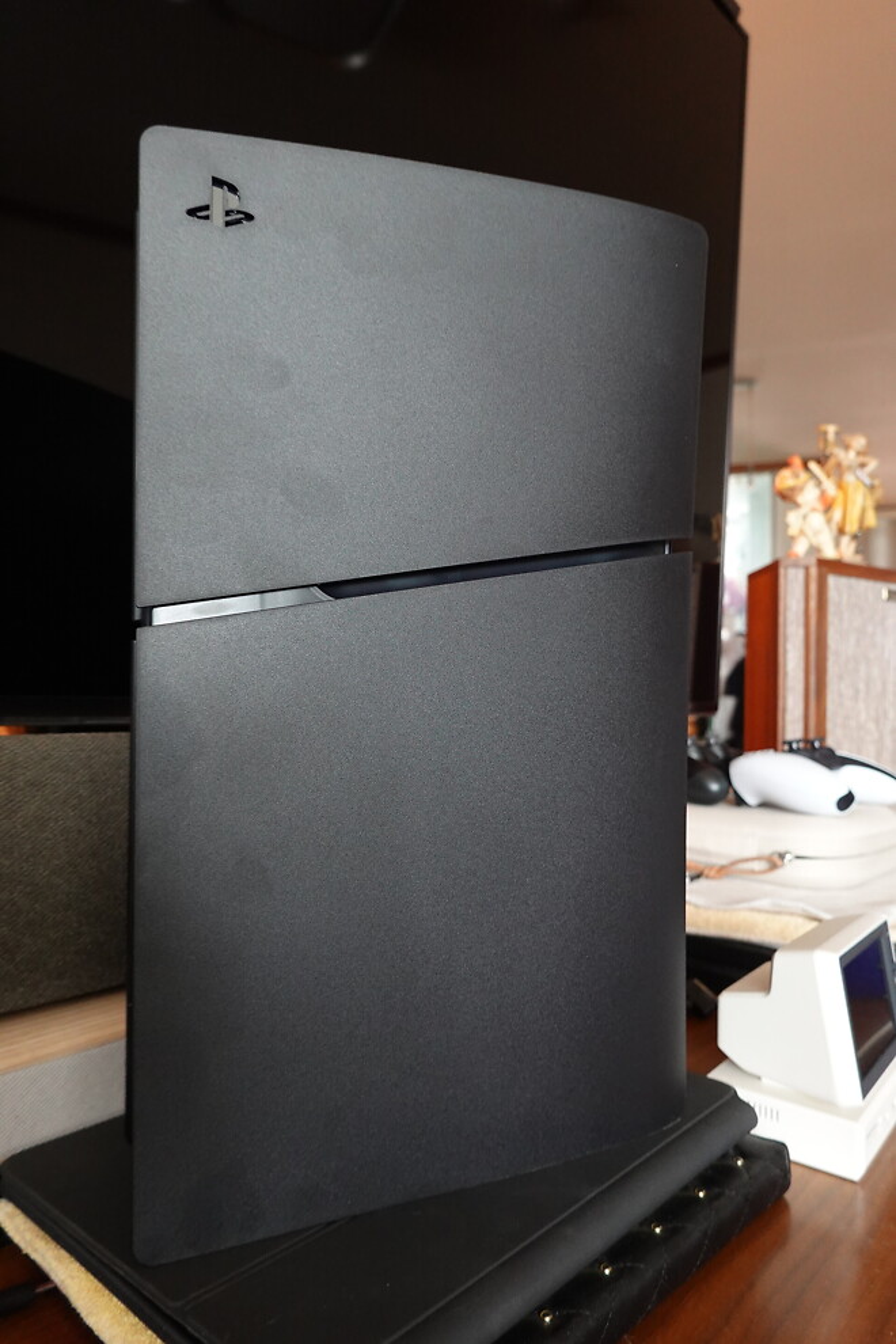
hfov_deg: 53.1
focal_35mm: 24
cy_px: 672
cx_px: 448
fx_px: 896
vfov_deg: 73.7
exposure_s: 1/20
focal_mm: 9
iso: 800
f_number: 2.8
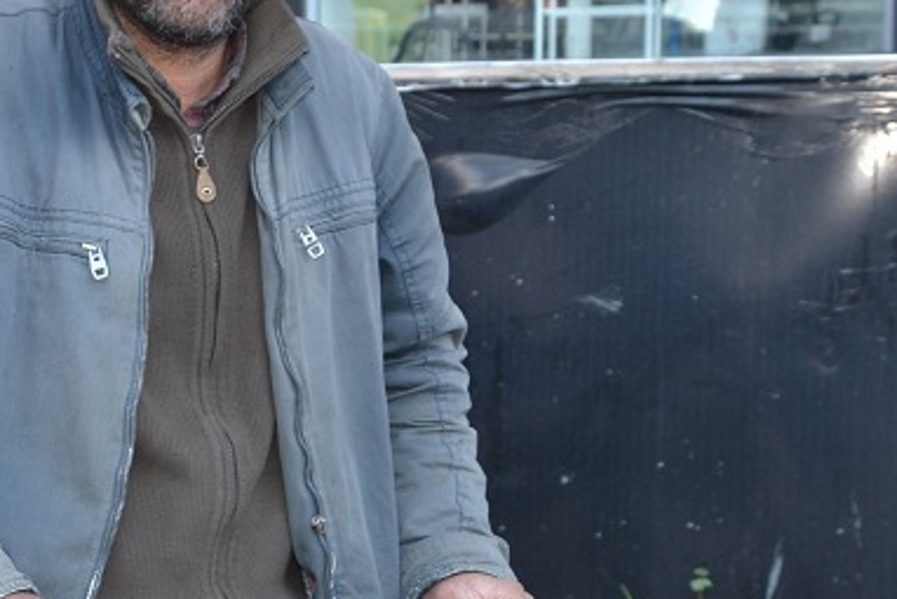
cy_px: 318
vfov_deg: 16.7
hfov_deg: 23.5
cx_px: -40
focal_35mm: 82
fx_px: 2044
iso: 280
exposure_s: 1/125
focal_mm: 22
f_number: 4
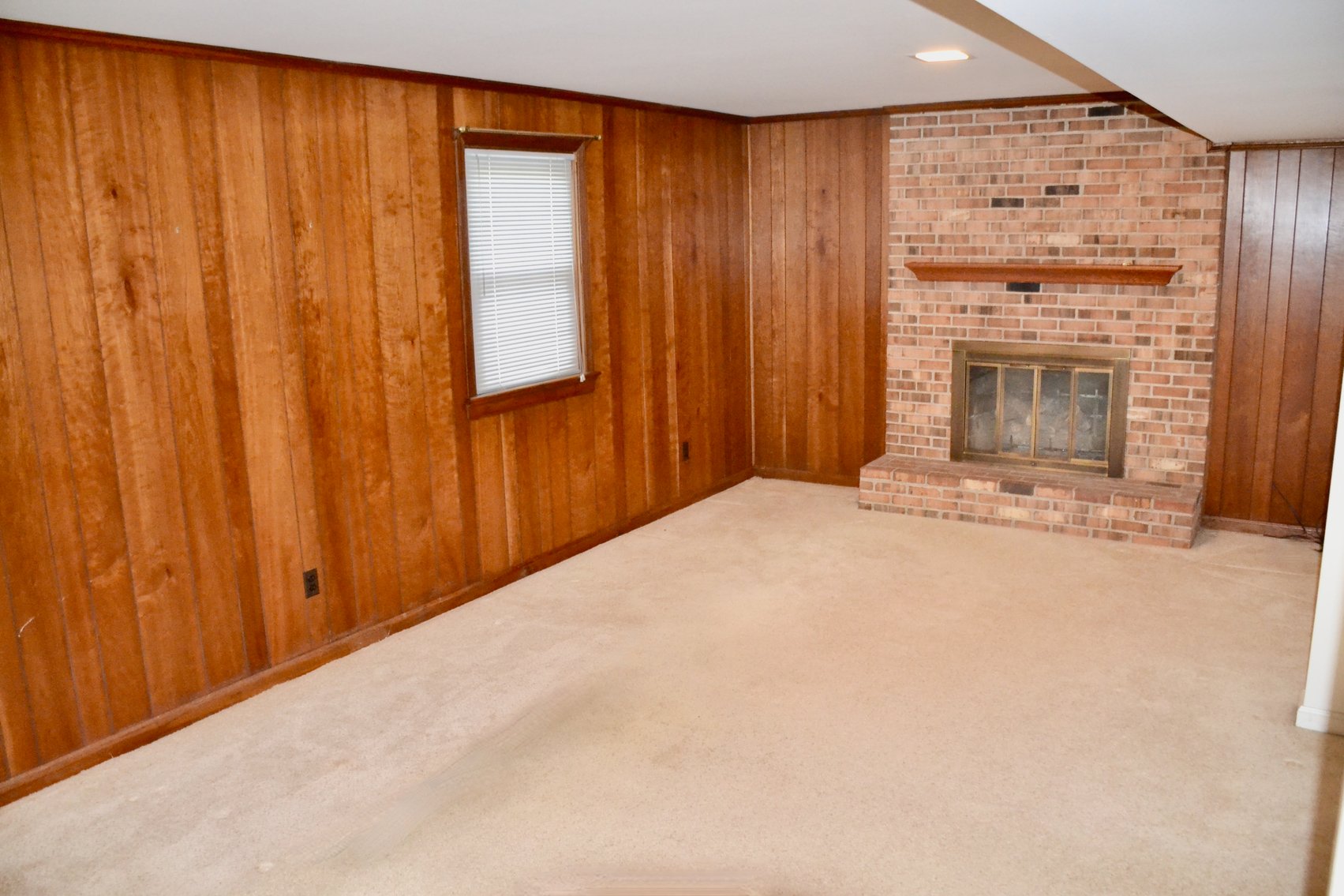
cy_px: 448
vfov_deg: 47.9
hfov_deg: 67.4
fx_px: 1008
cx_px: 672
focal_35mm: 27
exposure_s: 1/60
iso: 3200
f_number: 3.5
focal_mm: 18
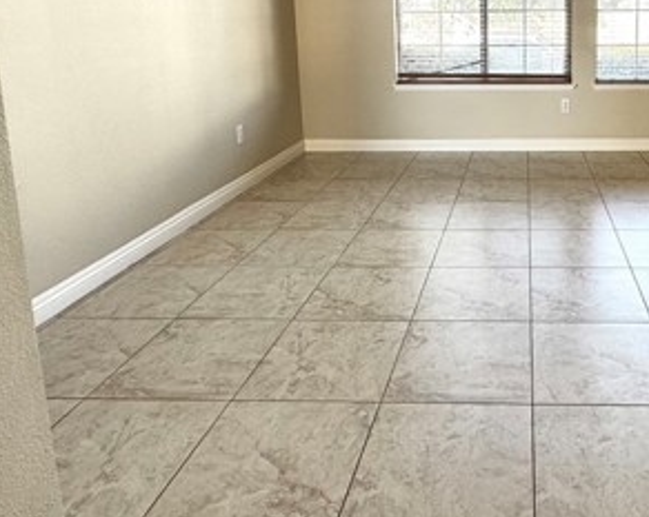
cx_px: 509
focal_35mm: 30
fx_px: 576
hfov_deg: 55.2
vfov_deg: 45.7
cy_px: 95
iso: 160
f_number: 2.2
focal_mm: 2.22
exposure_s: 1/99
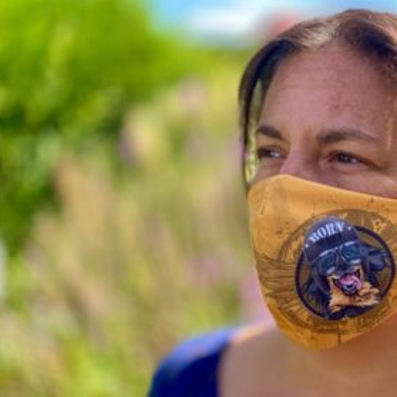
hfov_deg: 25.9
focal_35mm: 66
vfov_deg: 26.1
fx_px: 856
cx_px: 269
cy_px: 189
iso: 20
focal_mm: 6
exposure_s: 1/171
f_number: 2
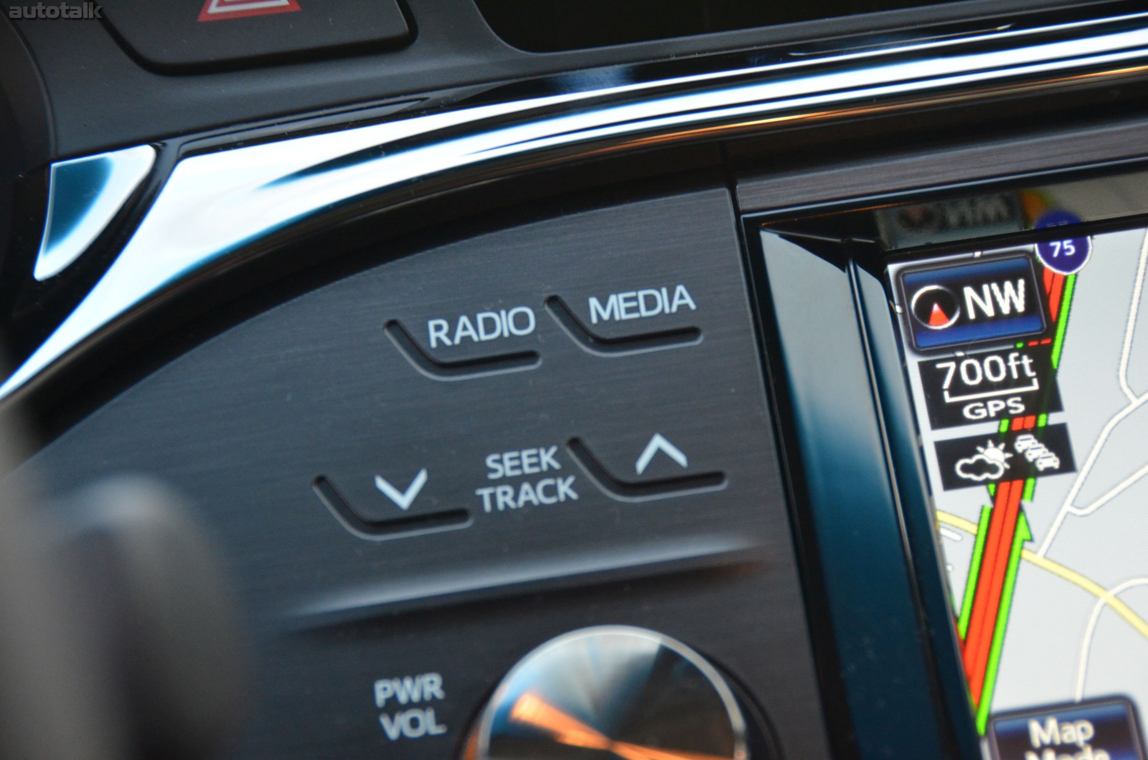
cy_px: 380
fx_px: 3914
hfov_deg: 16.7
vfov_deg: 11.1
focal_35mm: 123
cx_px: 574
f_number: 5
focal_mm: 82
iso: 1600
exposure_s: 1/100
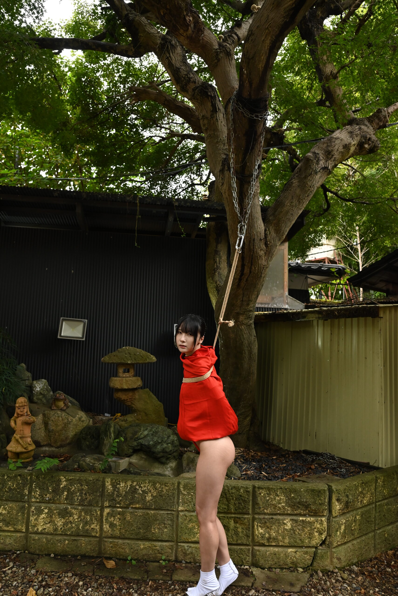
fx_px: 398
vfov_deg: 73.7
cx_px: 199
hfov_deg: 53.2
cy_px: 298
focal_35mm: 24
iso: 1000
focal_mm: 24
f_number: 4.5
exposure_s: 1/200
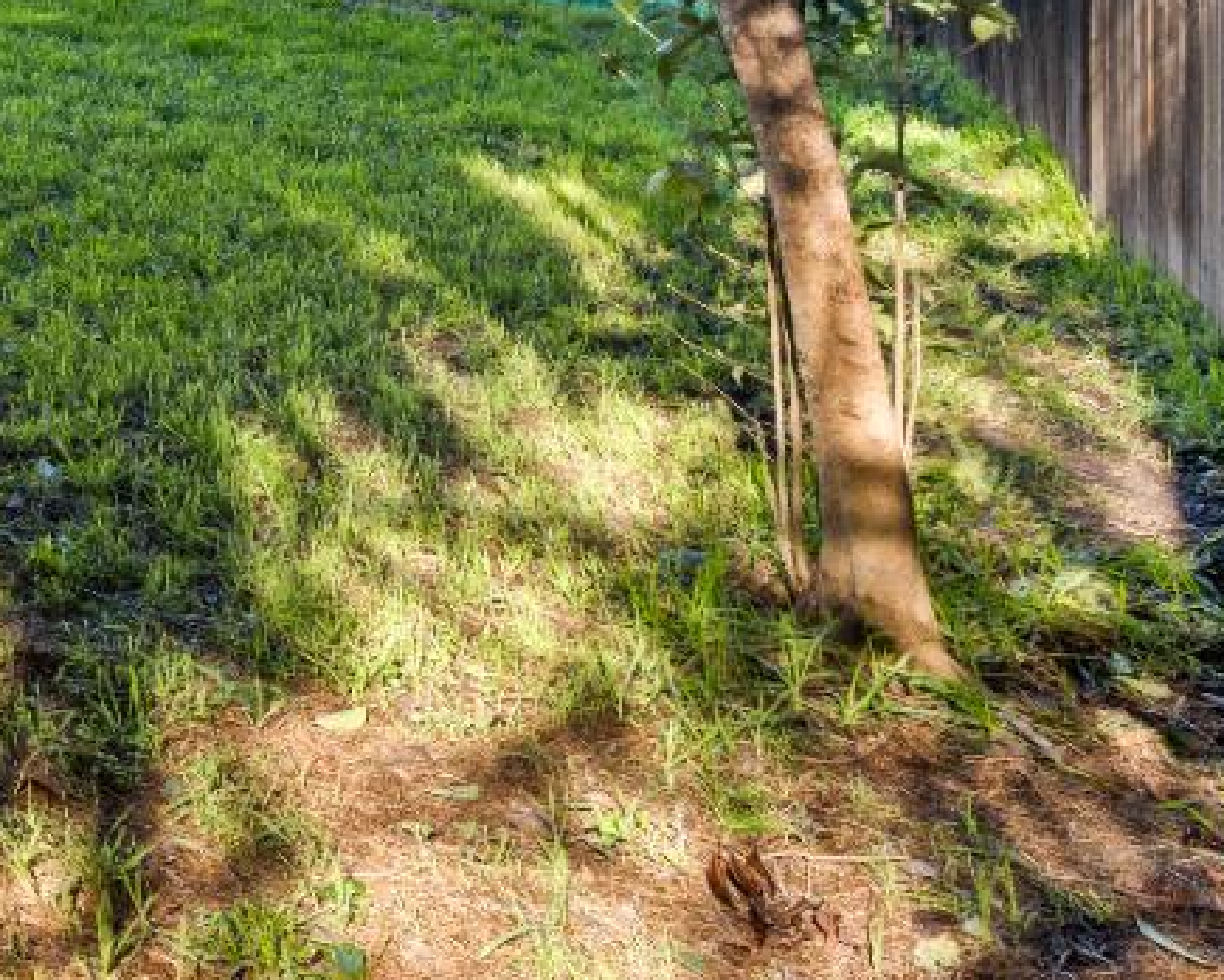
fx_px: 1992
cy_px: -180
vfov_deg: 25.0
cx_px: -788
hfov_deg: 23.7
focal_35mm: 55
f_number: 11
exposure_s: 1/13
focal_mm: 17
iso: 100
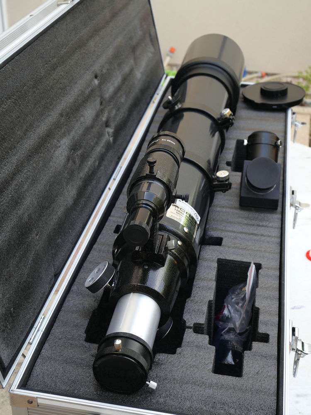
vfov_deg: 36.8
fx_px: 623
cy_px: 208
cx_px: 156
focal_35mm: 52
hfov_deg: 28.0
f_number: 5.6
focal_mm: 26
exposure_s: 1/50
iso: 200
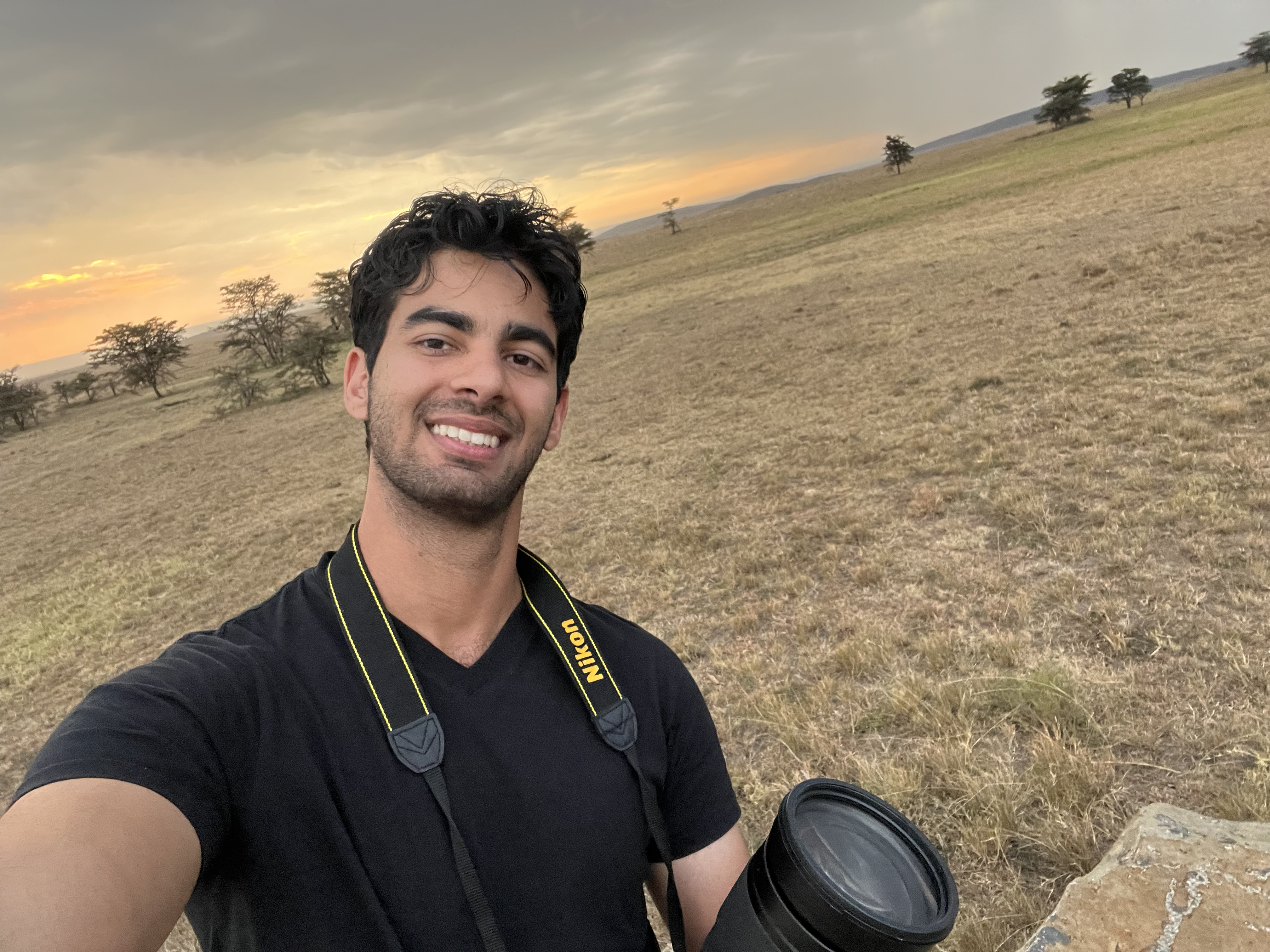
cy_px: 476
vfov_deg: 58.9
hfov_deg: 73.9
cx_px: 635
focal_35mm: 23
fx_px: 844
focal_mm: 2.71
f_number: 2.2
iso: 400
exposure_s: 1/51
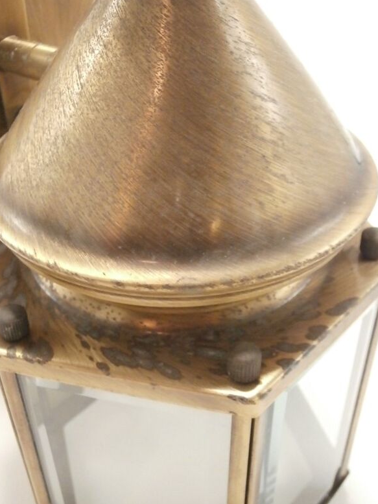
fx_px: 640
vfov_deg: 42.8
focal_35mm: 44
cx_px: 173
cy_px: 217
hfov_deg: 32.9
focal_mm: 6.67
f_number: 3.9
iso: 800
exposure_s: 1/125
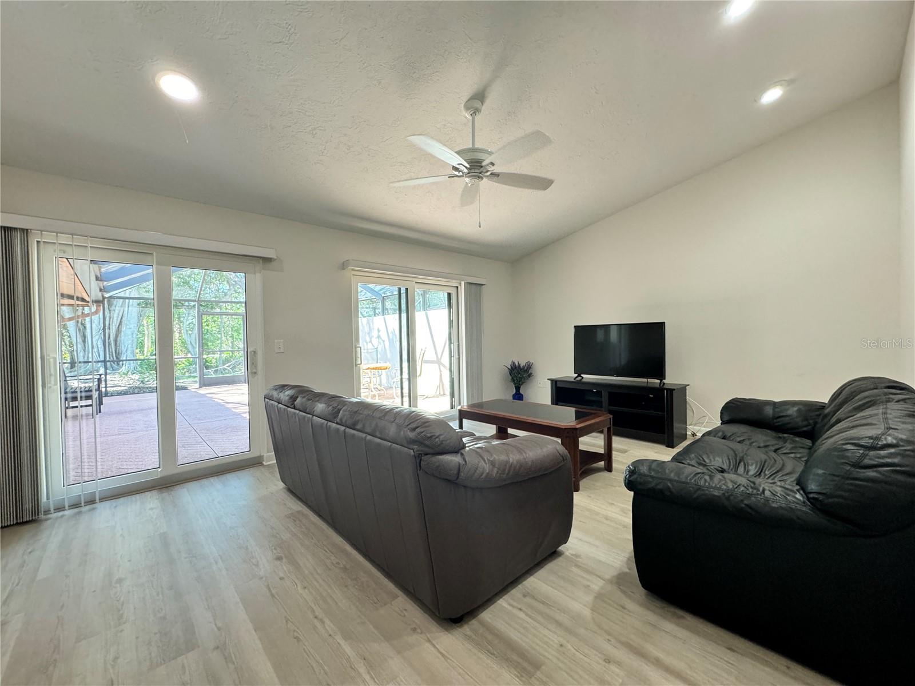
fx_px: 370
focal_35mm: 14
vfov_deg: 85.7
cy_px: 343
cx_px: 458
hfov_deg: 102.1
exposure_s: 1/60
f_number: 2.2
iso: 320
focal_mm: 2.22
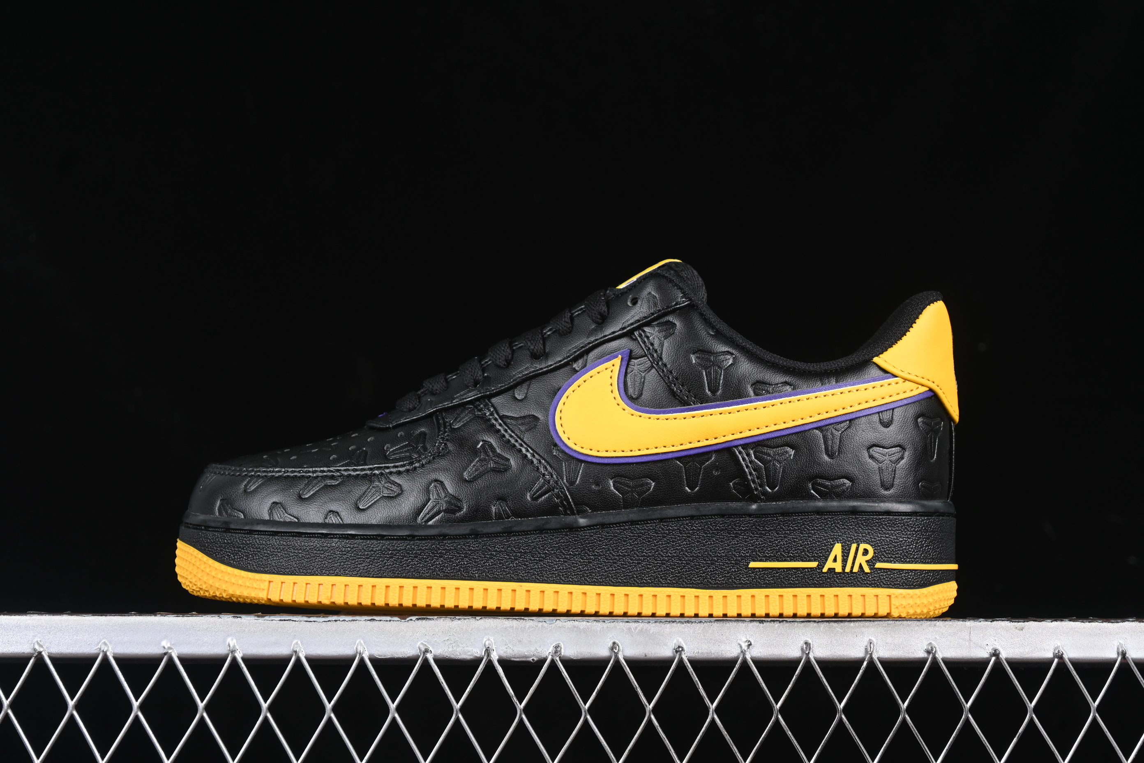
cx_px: 572
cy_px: 382
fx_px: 2383
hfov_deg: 27.0
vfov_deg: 18.2
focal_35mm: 75
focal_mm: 50
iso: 160
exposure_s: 1/60
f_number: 6.3
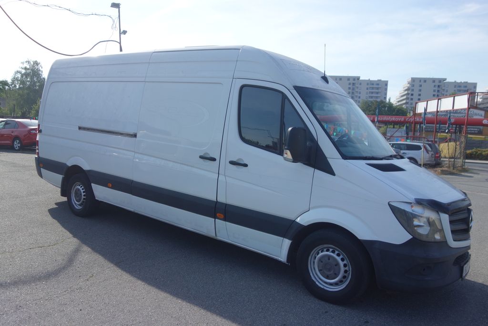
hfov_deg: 65.5
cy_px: 163
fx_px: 380
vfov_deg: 46.4
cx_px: 244
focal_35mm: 28
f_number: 2.2
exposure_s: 1/2000
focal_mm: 10.4
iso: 125
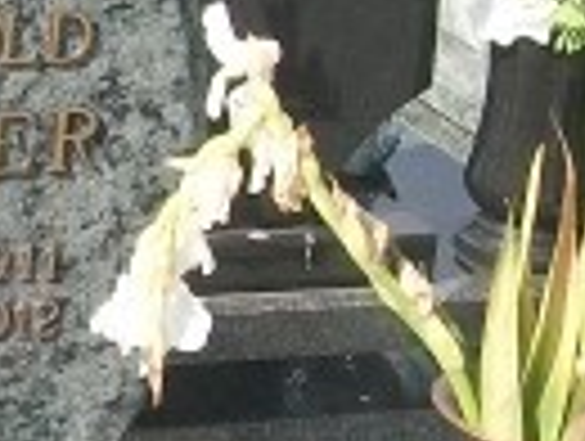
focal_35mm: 177
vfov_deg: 8.4
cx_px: -400
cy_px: 54
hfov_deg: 10.6
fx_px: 2997
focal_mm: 6
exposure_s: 1/320
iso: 80
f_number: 4.8
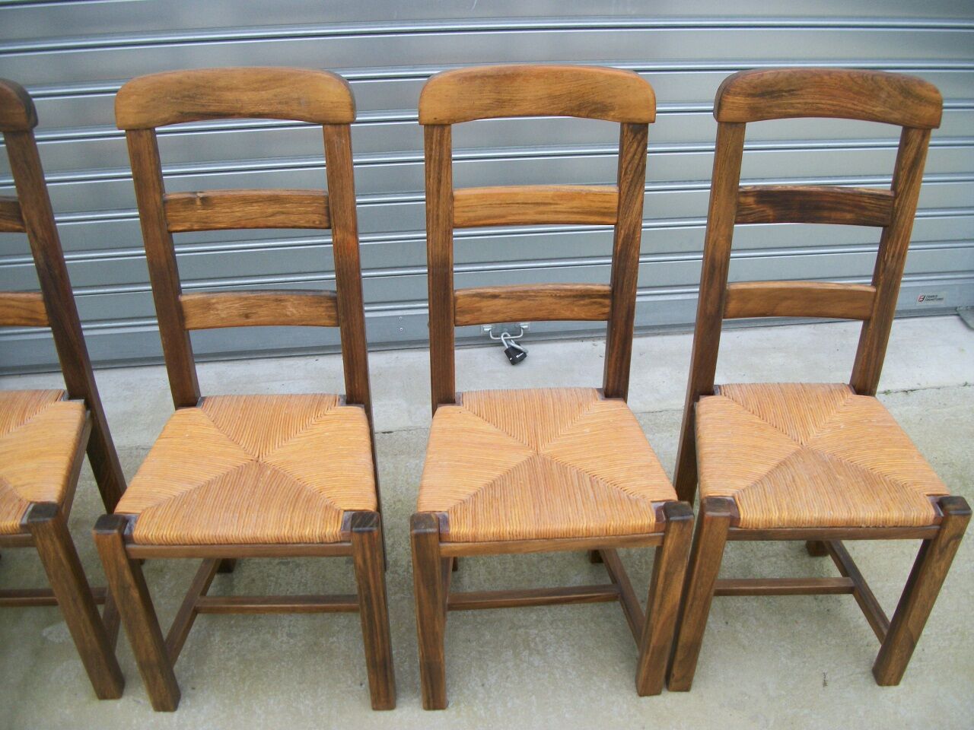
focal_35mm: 32
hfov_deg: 56.8
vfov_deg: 44.2
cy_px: 365
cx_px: 487
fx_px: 900
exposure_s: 1/80
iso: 80
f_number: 2.9
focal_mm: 5.7
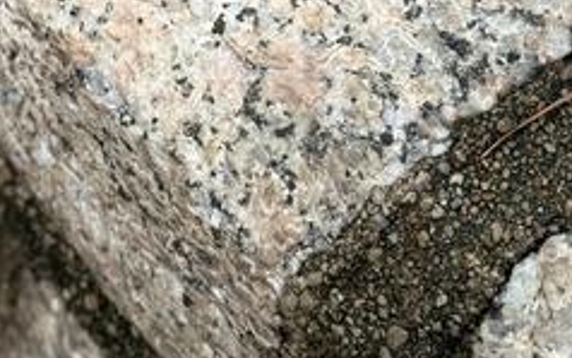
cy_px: -365
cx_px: 111
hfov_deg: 13.5
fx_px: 2402
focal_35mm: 154
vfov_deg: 8.1
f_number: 1.78
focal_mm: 6.86
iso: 64
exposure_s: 1/279
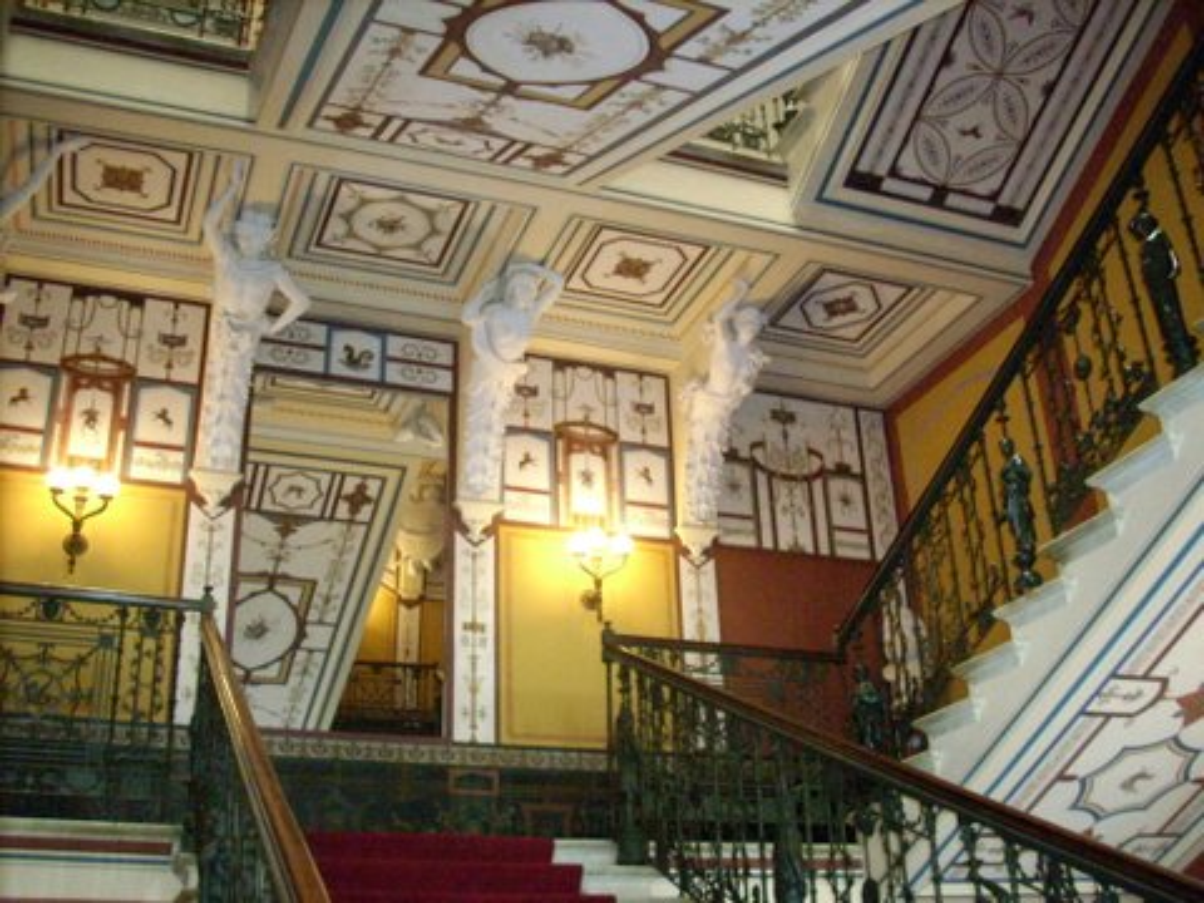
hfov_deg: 50.1
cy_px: 452
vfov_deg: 38.7
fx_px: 1287
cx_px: 602
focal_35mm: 37
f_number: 2.8
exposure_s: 1/14
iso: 800
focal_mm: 6.2
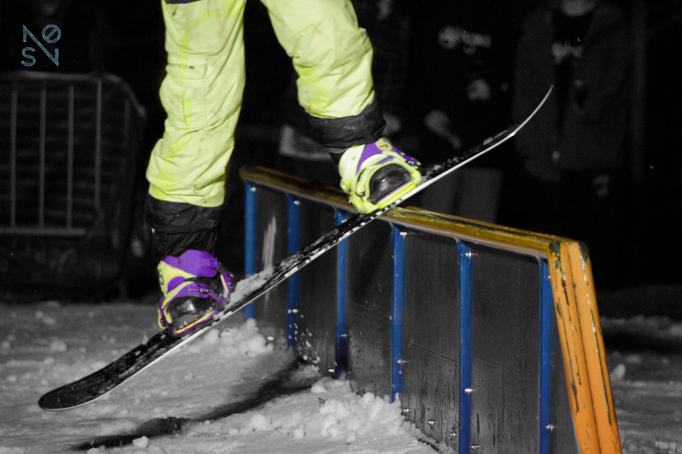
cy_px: 227
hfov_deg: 6.9
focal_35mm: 300
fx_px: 5678
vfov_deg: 4.6
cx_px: 341
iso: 12800
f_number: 6.3
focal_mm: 200
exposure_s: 1/250
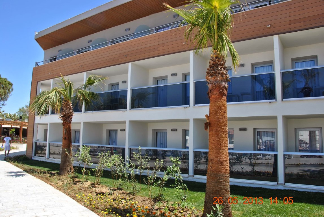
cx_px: 162
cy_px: 108
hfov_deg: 67.3
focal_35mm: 27
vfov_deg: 48.1
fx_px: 243
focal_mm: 18
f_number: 7.1
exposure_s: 1/200
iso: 100
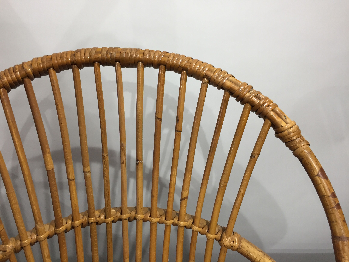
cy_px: 131
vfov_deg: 48.2
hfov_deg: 61.7
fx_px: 292
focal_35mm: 29
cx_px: 174
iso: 125
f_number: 2.2
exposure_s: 1/33
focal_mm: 4.15
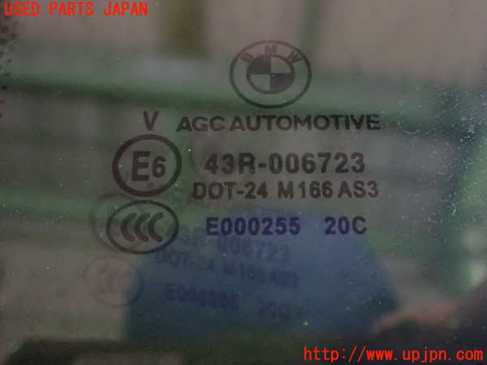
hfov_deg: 40.4
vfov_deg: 30.9
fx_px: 661
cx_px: 244
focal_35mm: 47
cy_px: 182
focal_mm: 8.4
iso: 1600
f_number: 3.1
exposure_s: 1/20
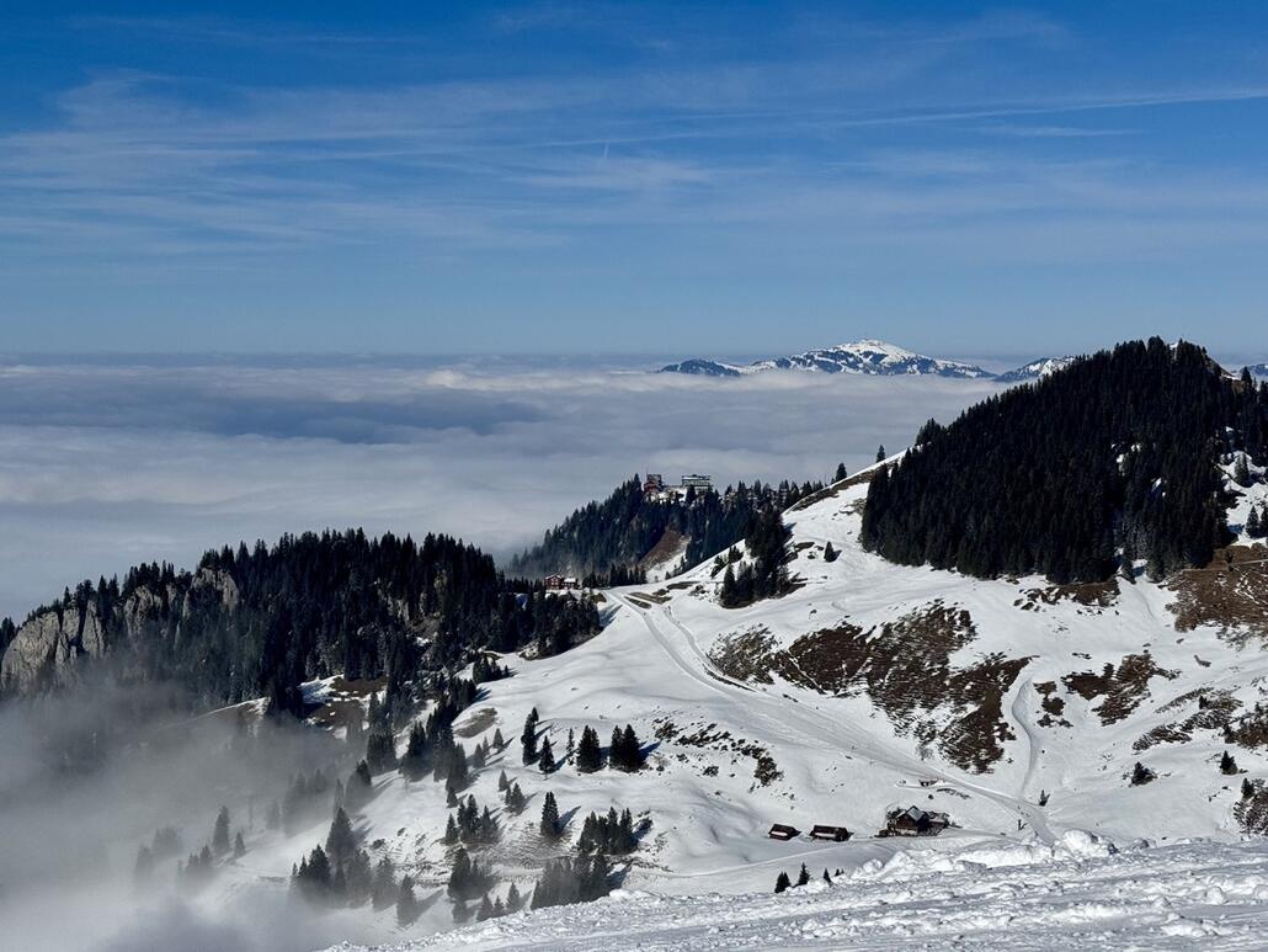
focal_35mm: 48
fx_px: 1759
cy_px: 476
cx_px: 634
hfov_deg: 39.6
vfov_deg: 30.3
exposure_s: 1/15385
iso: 64
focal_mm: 6.76
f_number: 1.78
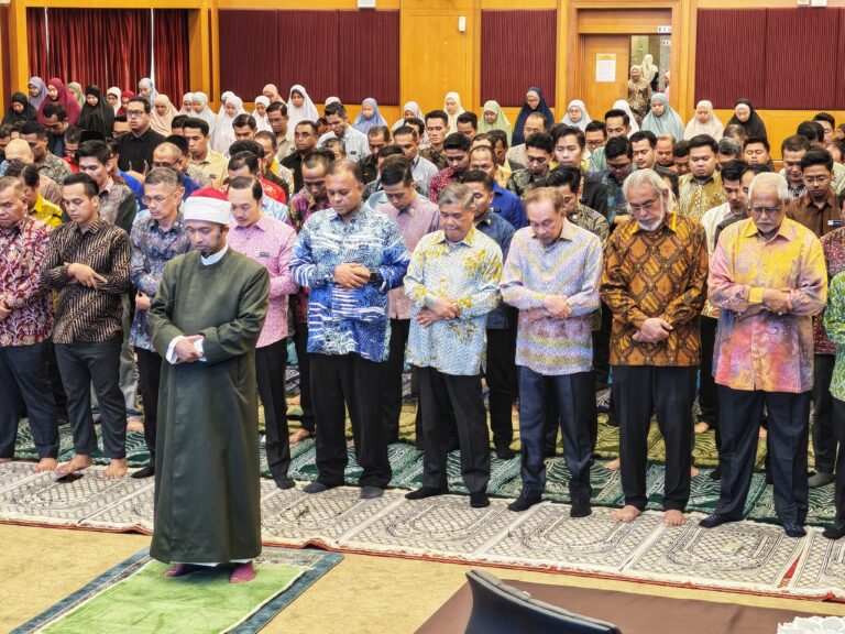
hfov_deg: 24.7
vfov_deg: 18.7
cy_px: 317
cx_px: 422
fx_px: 1928
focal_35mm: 79
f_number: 1.6
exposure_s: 1/40
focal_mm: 6.55
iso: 400
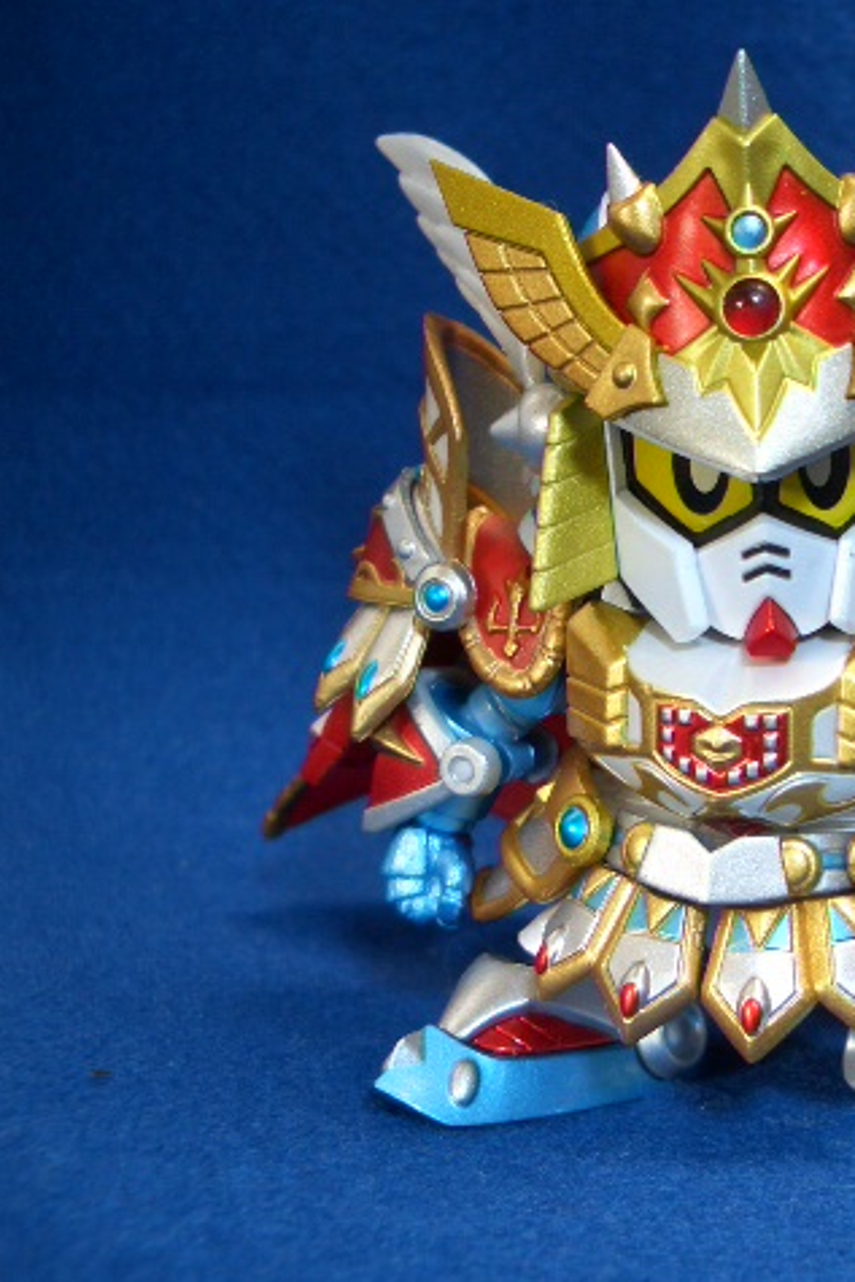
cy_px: 645
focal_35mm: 49
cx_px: 804
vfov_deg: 40.3
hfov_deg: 26.4
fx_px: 1744
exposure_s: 1/8
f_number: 2.6
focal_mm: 5.8
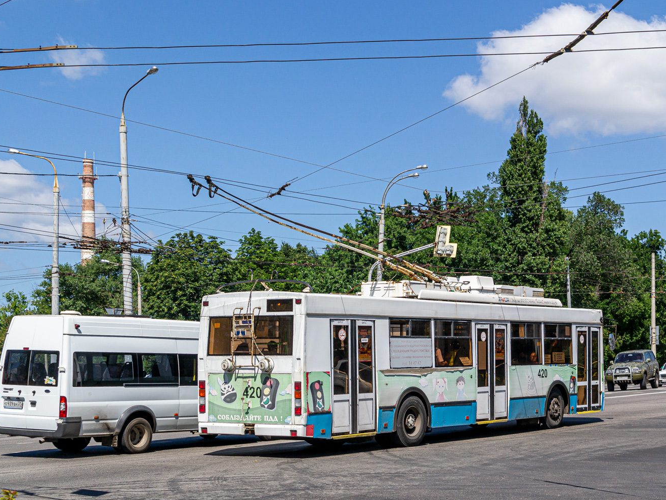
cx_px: 365
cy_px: 252
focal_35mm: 58
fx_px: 1107
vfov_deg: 25.4
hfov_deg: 33.5
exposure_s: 1/640
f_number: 8
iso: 200
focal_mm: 35
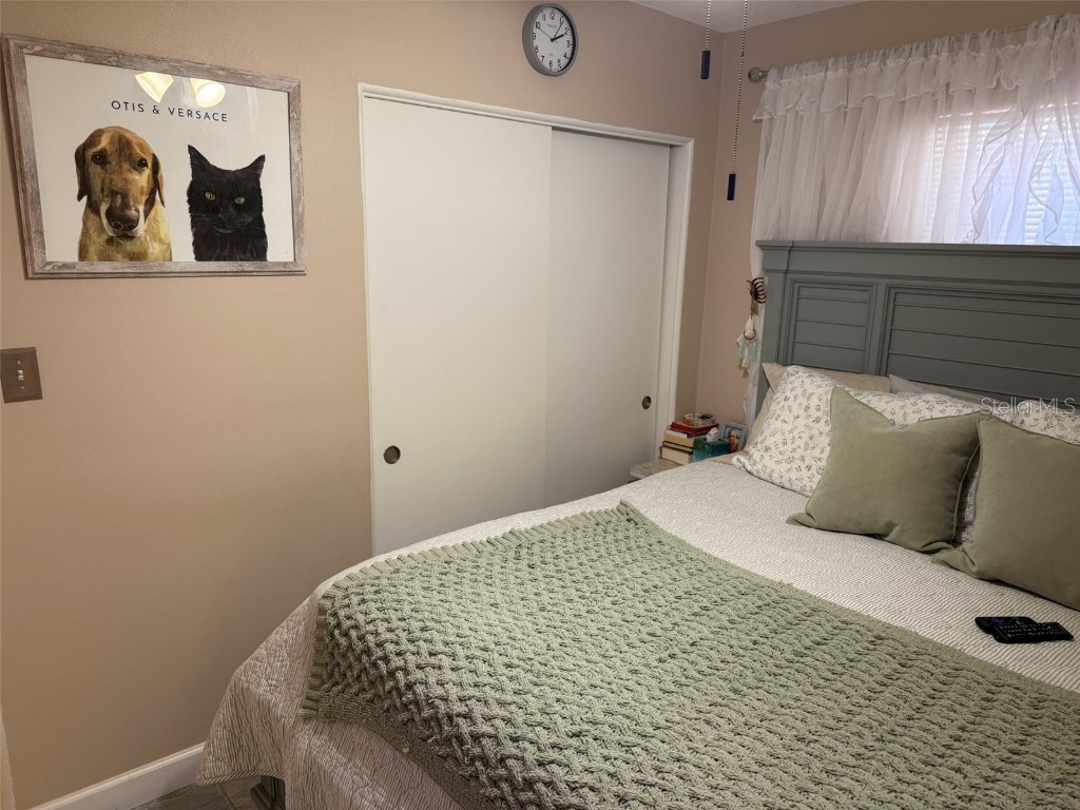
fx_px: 749
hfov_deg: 71.6
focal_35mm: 24
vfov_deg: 56.8
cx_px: 540
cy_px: 405
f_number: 1.78
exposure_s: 1/60
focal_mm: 6.76
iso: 160
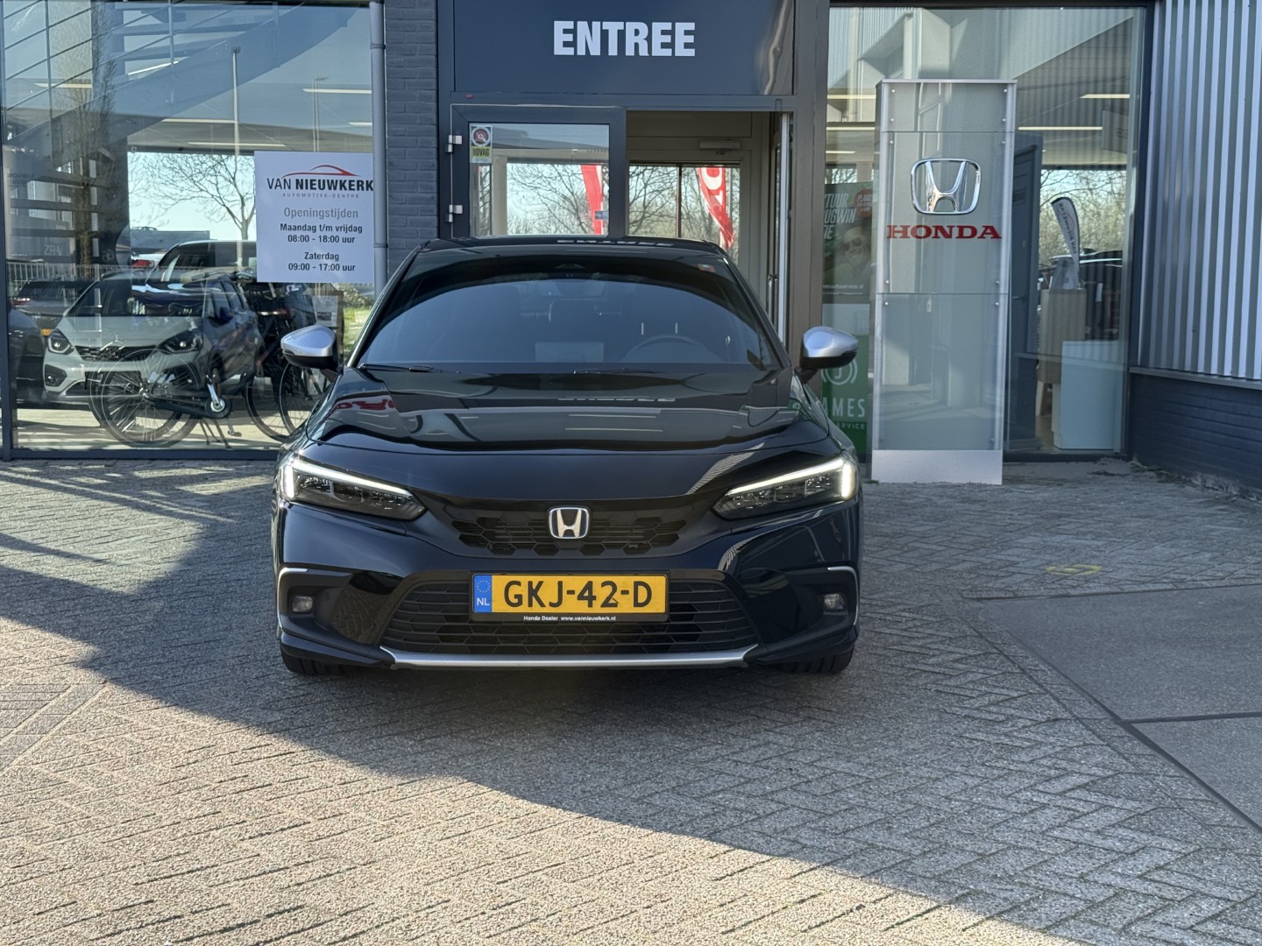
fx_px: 1750
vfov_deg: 30.3
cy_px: 473
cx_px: 631
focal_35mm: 48
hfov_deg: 39.7
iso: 100
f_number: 1.78
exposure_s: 1/1456
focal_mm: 6.76
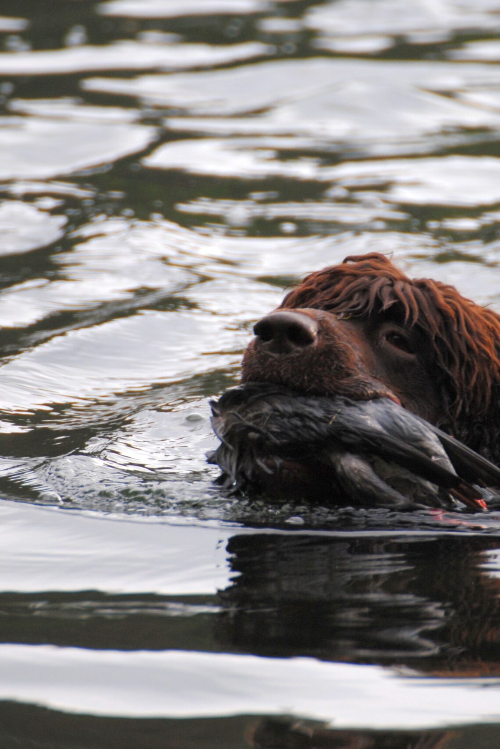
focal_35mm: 674
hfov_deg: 2.0
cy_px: 375
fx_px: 14038
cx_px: 302
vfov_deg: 3.1
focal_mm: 300
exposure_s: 1/160
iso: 400
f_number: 5.6
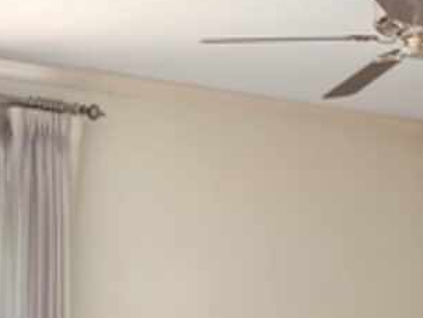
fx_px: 746
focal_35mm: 61
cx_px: 489
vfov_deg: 23.3
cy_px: 296
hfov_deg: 28.2
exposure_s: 6
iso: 250
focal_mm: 10
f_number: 9
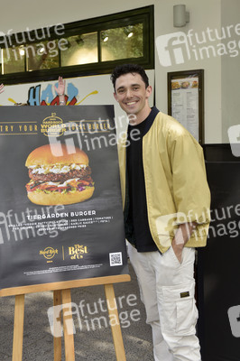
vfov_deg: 50.7
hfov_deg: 35.0
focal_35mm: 38
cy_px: 180
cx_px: 120
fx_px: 381
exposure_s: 1/100
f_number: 5
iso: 160
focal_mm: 38
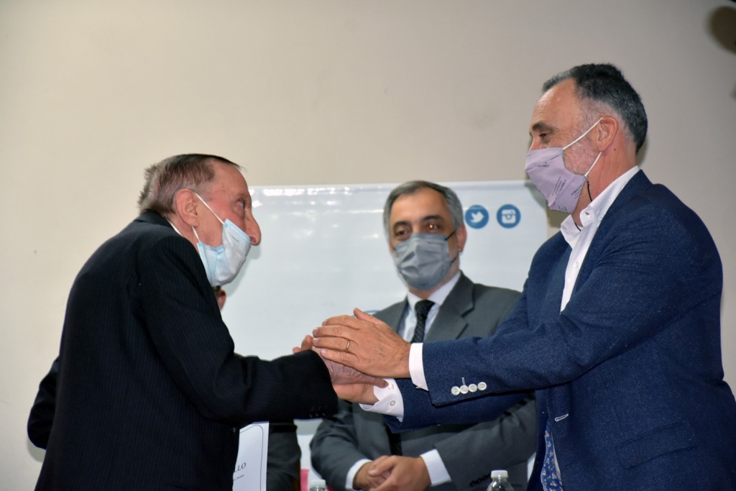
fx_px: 2914
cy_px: 246
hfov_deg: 14.4
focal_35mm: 142
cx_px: 368
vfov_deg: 9.6
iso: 800
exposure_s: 1/80
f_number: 5.3
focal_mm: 95
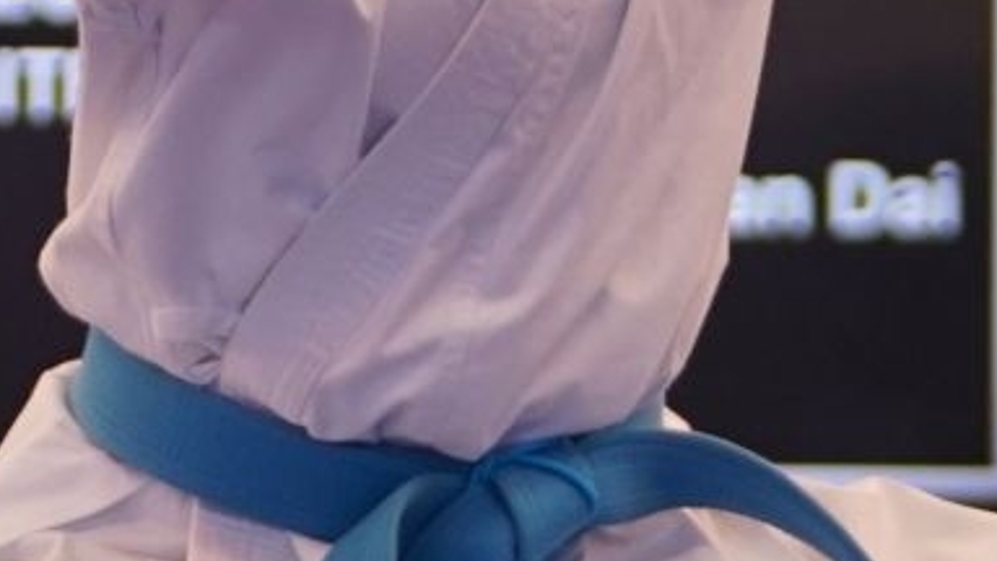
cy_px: 405
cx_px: 522
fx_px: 21942
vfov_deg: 1.5
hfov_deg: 2.6
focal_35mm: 830
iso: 800
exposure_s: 1/500
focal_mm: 113
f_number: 2.8
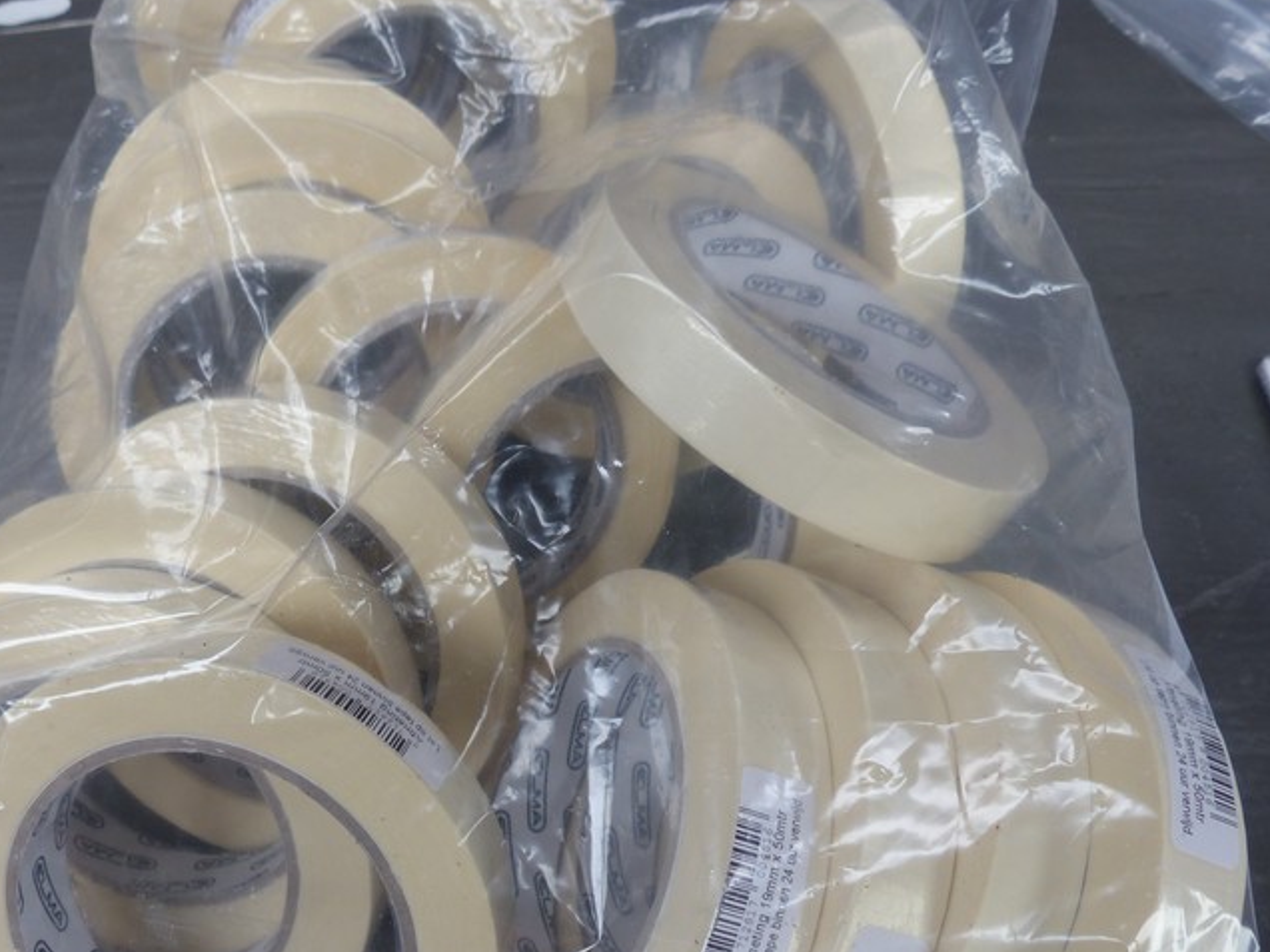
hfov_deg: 54.6
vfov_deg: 42.8
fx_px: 1211
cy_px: 547
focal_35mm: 33
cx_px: 463
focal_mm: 4.5
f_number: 2.8
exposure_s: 1/100
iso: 100
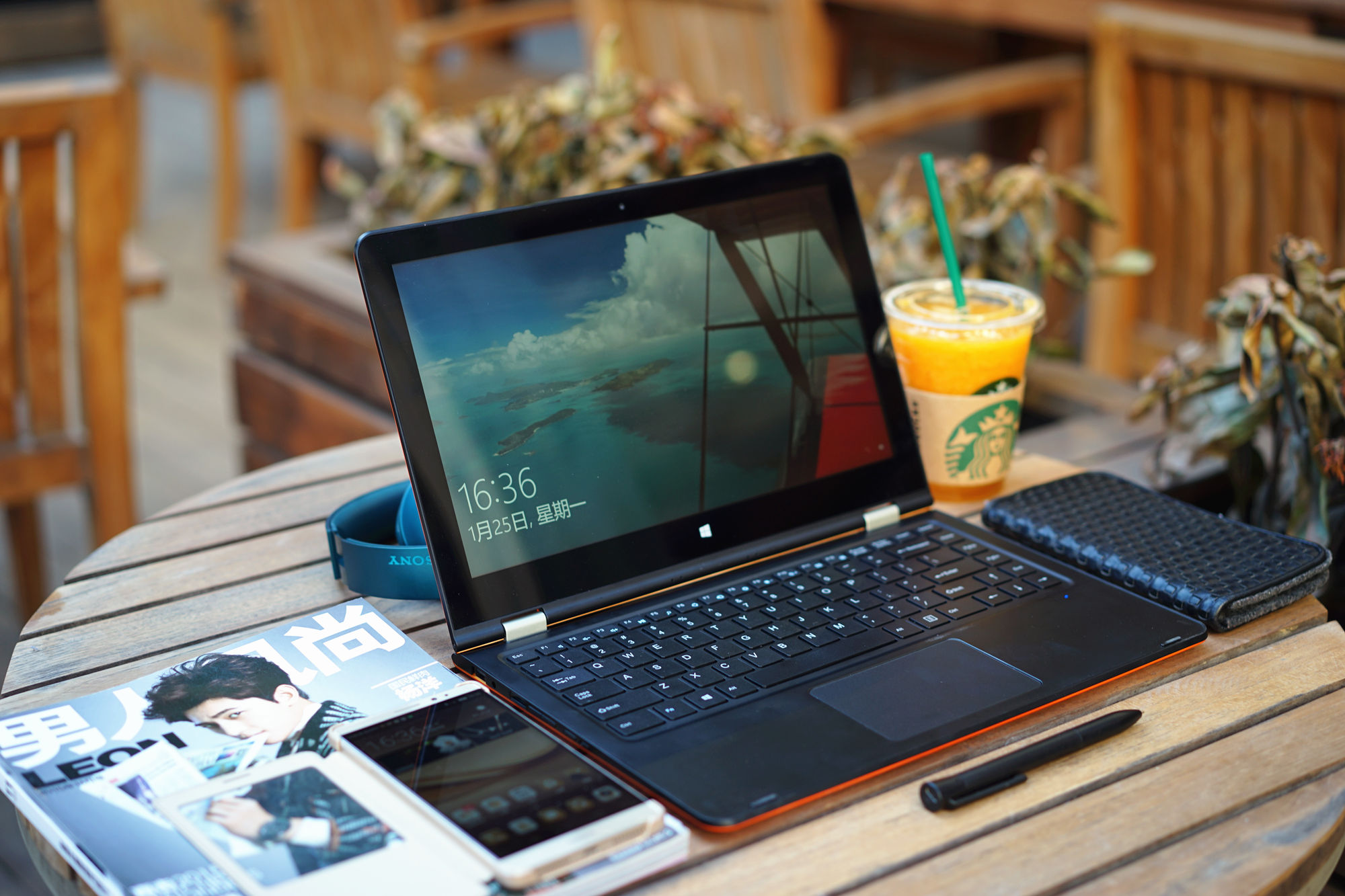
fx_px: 2055
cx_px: 672
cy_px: 448
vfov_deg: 24.6
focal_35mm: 55
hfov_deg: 36.2
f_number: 2.8
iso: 100
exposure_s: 1/60
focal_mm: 55
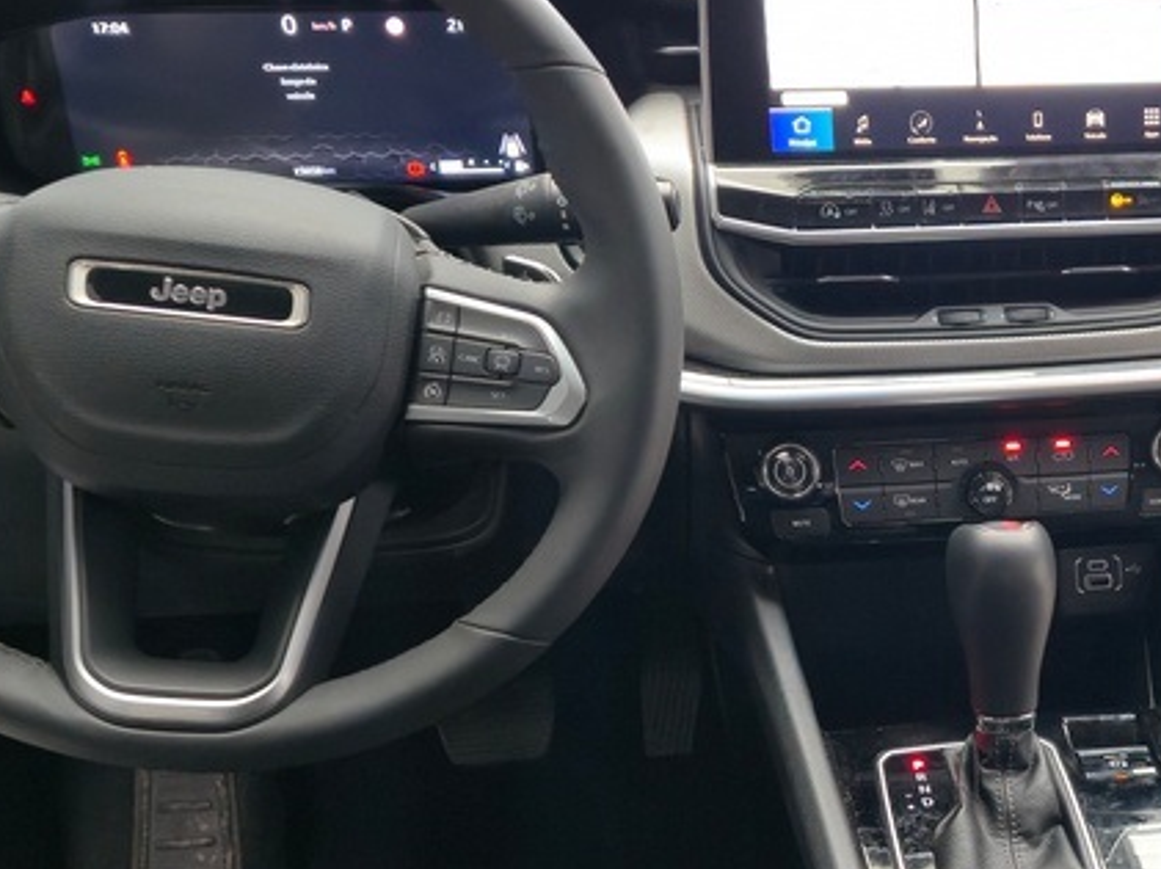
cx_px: 1020
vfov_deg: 25.4
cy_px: 739
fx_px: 1877
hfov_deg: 32.8
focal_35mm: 56
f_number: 1.7
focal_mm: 6.3
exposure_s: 1/47.6
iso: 200
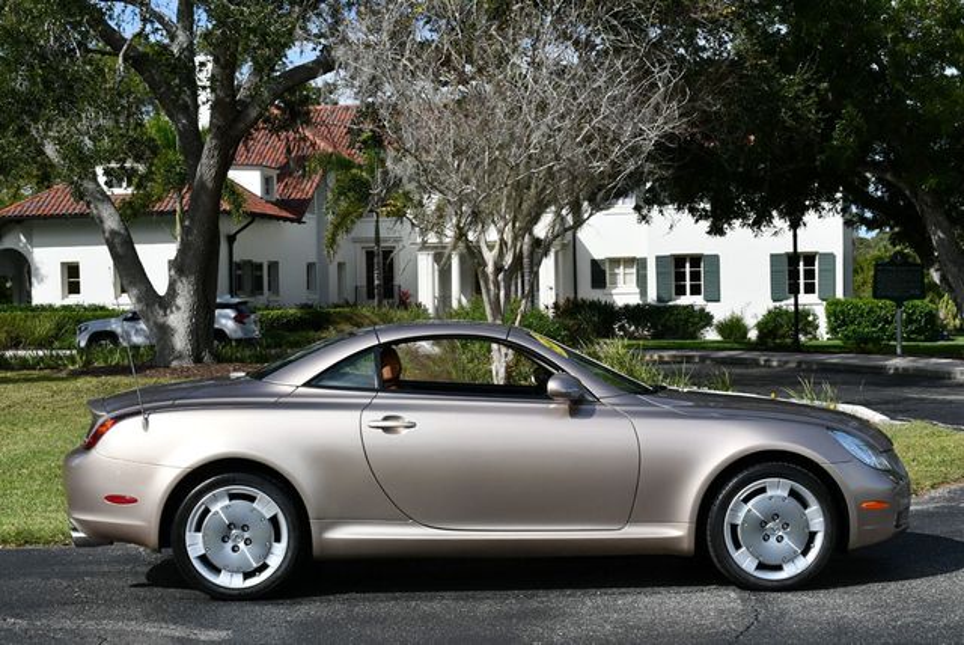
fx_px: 1608
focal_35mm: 60
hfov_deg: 33.4
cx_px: 482
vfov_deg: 22.7
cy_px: 322
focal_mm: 30
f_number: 9
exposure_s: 1/320
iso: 100
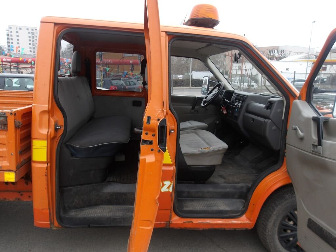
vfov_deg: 51.4
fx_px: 262
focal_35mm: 27
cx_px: 168
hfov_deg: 65.3
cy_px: 126
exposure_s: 1/63
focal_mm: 4.9
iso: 100
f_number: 3
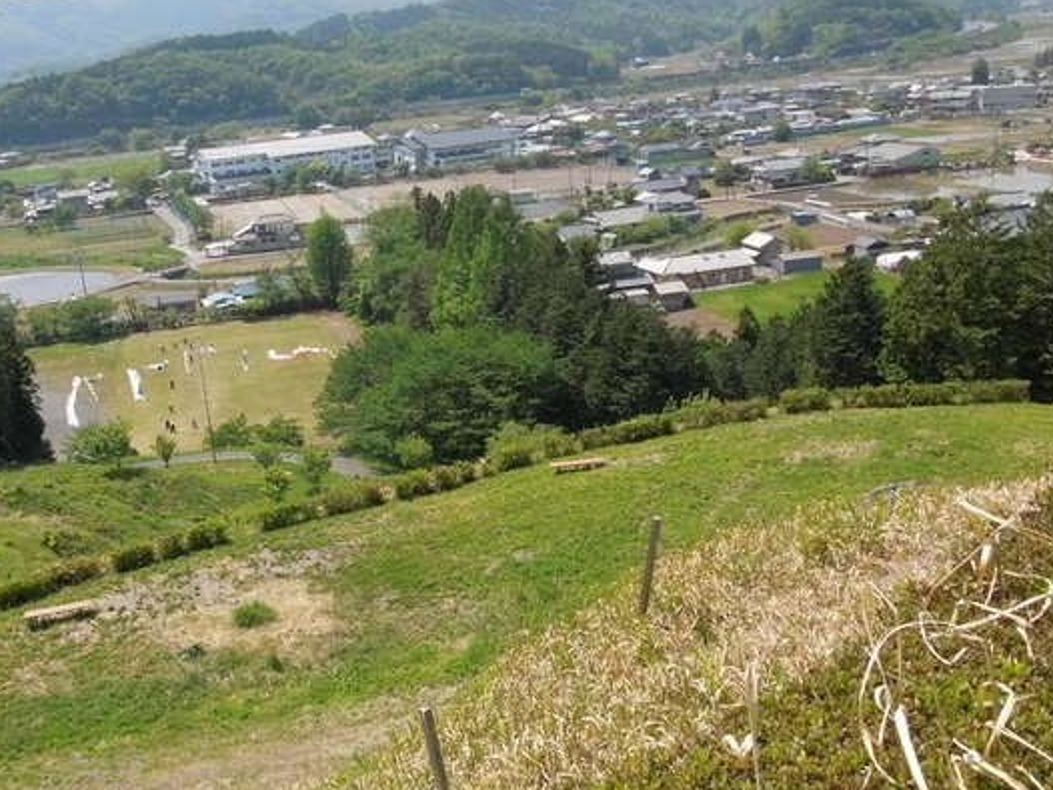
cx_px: 392
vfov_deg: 37.7
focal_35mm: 38
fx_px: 1156
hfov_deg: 48.5
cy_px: 416
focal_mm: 4.5
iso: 100
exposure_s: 1/800
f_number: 3.3
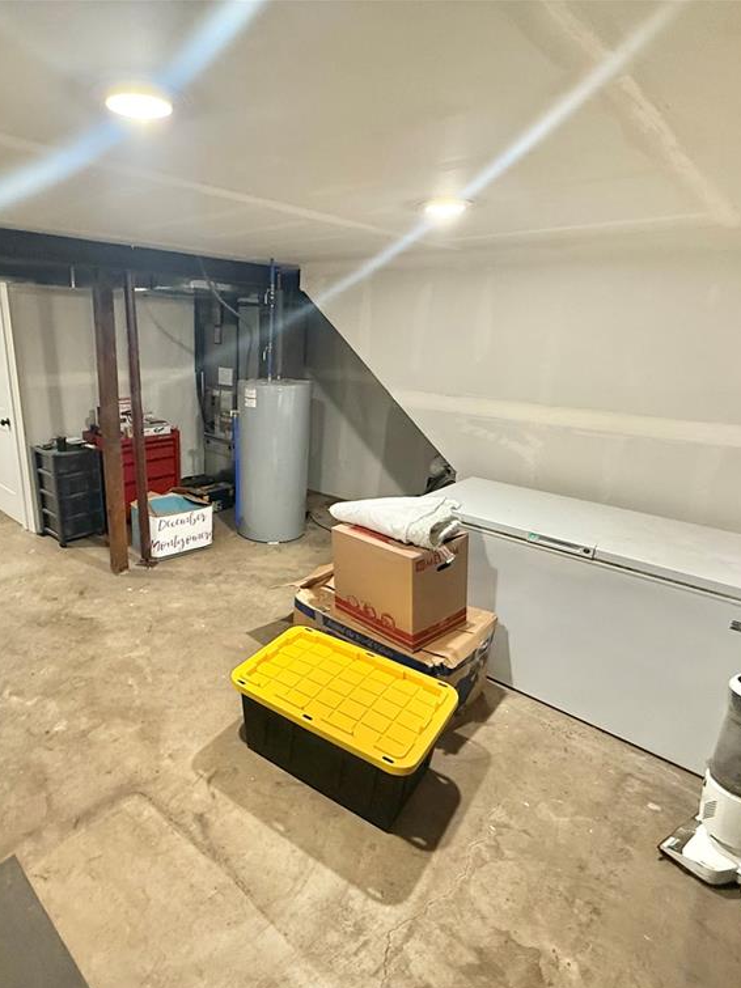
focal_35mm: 19
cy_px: 501
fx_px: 542
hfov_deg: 67.1
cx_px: 257
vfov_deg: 84.7
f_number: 2.2
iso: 500
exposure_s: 1/60
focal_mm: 2.22
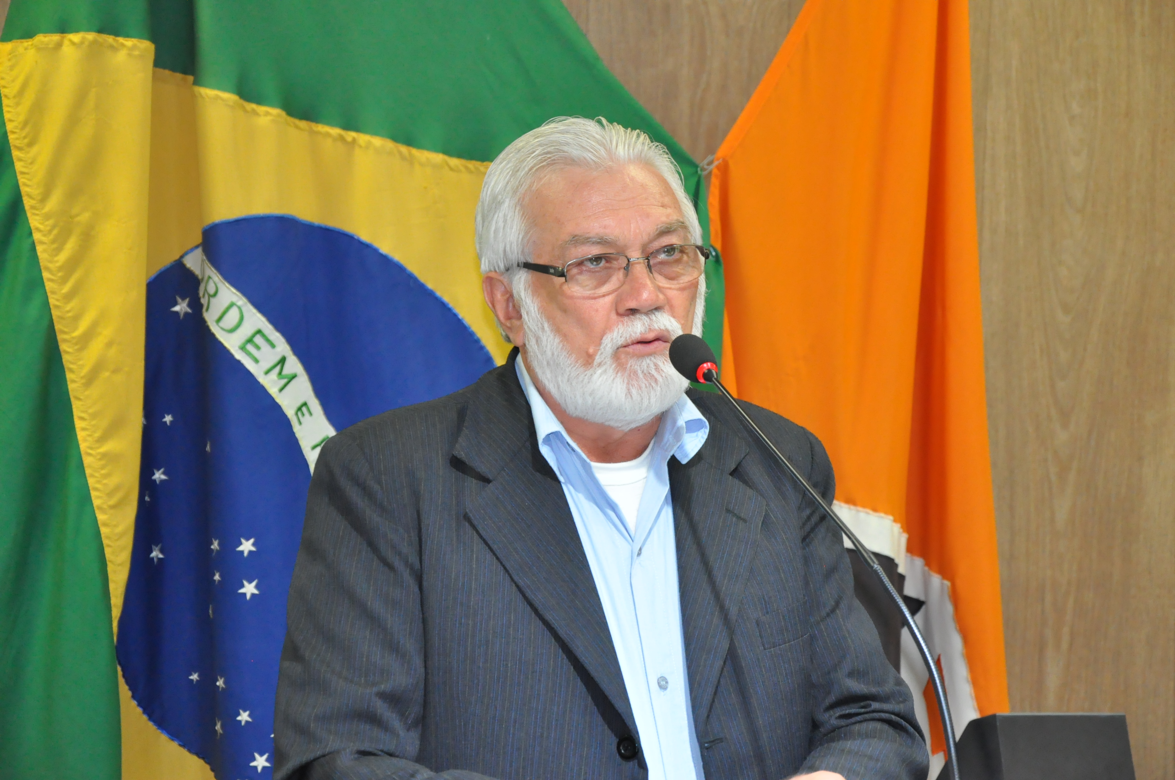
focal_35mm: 112
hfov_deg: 18.2
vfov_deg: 12.1
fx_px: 3667
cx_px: 588
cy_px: 390
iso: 2000
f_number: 5.3
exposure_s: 1/60
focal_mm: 75
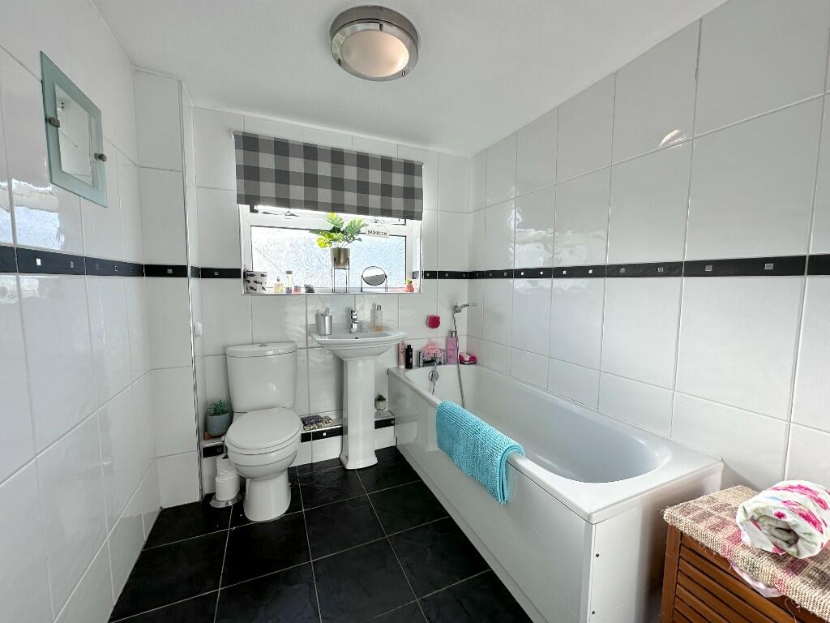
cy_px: 312
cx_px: 415
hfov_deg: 102.1
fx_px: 336
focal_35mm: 14
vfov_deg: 85.7
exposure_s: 1/384
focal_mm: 2.22
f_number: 2.2
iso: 40
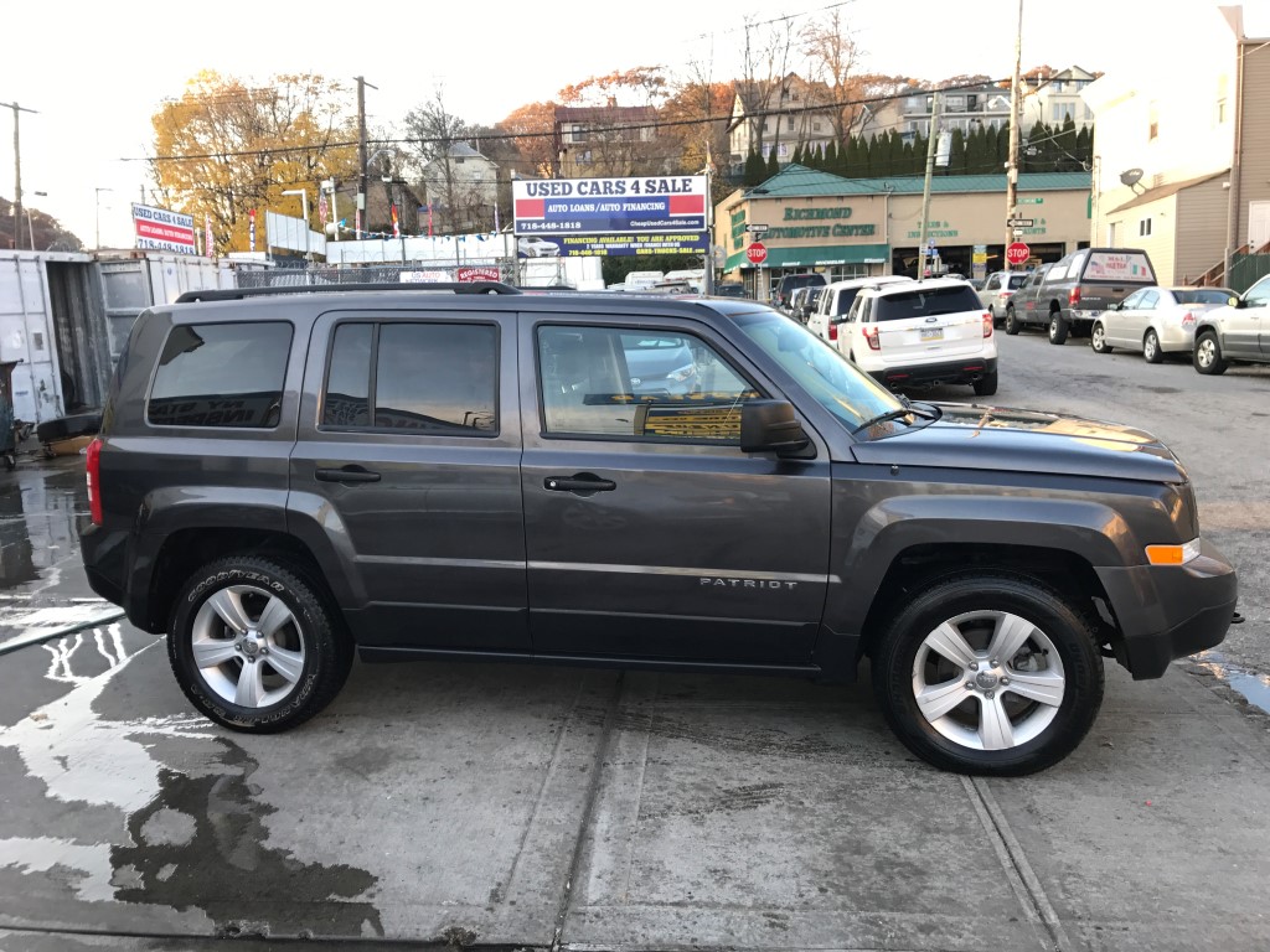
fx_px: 1027
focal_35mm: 28
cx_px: 635
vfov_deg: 49.7
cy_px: 476
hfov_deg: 63.4
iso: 25
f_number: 1.8
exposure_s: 1/120
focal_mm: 3.99
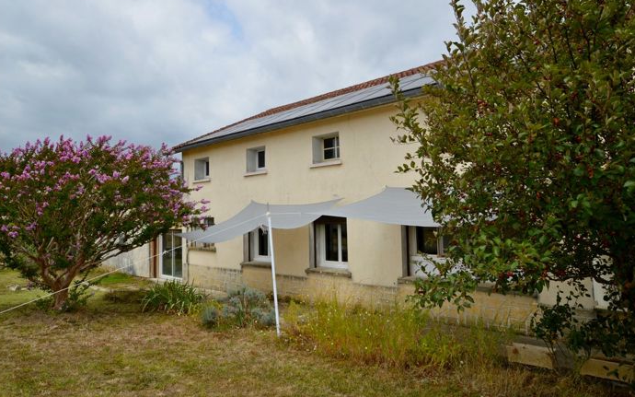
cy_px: 187
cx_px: 316
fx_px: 433
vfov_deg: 49.2
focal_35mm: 25
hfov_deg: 72.6
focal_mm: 16
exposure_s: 1/320
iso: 100
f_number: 8
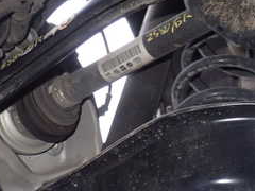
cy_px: 31
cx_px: 257
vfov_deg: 19.4
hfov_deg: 24.7
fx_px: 552
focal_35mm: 75
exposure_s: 1/30
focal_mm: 5.4
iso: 320
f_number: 6.3
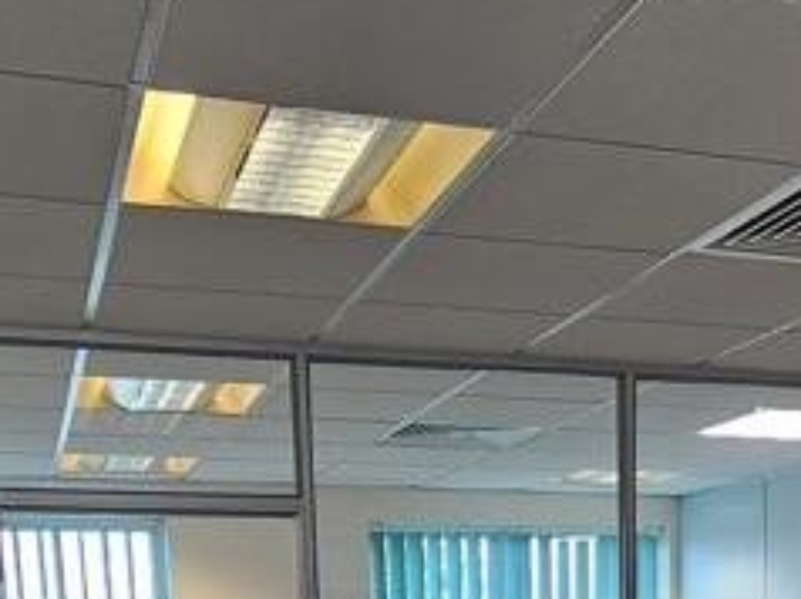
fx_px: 1295
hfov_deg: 33.9
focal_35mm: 56
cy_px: 919
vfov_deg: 21.5
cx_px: 562
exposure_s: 1/50
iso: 125
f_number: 2.2
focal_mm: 2.2
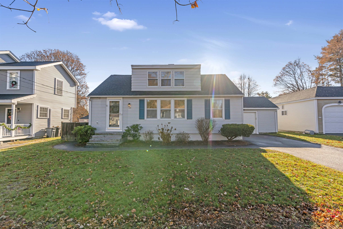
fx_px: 152
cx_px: 172
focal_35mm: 16
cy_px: 114
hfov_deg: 96.7
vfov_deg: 73.8
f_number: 8
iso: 800
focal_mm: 16
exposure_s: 1/1000
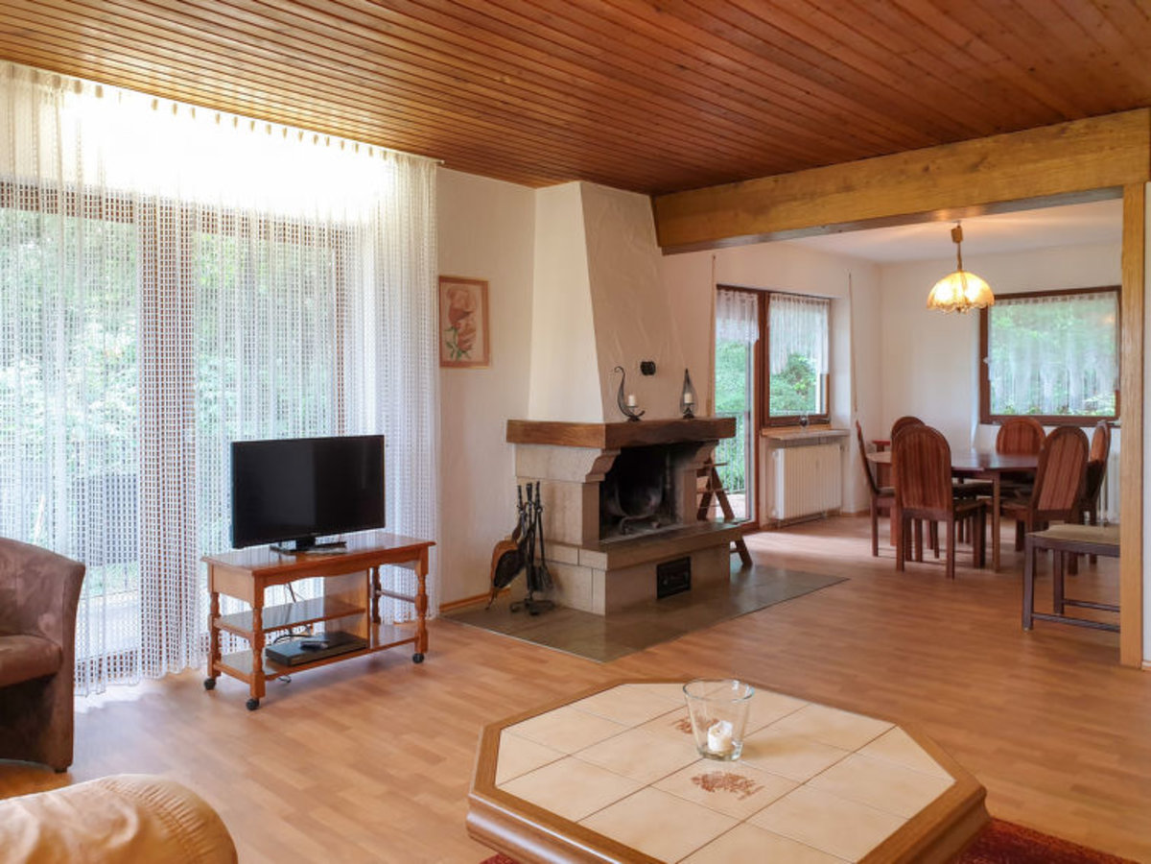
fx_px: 865
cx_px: 576
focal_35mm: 26
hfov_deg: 67.3
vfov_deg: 53.1
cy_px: 432
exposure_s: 1/50
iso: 100
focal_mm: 4.3
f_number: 2.4
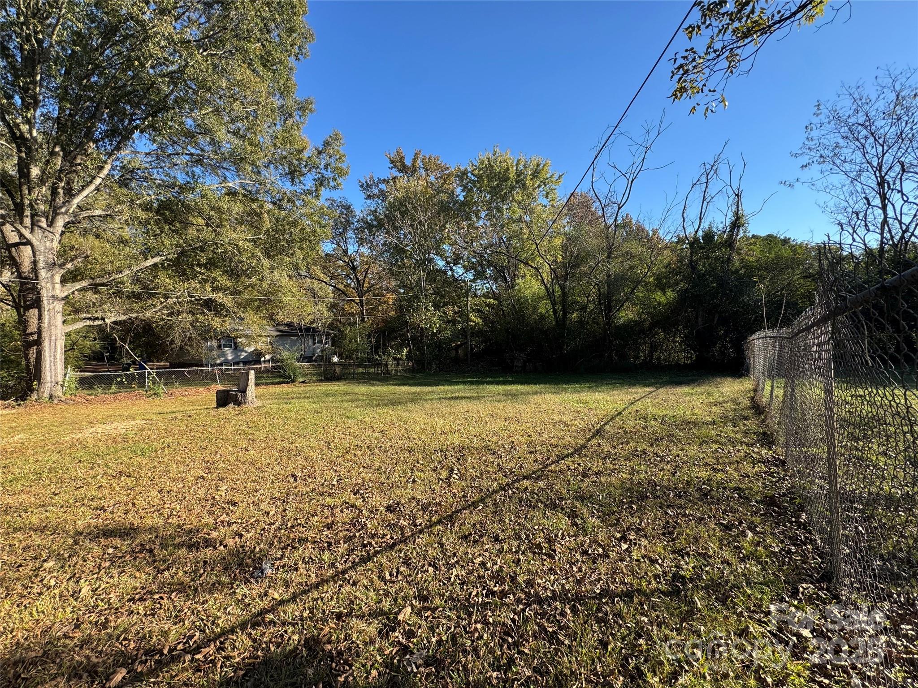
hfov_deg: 102.1
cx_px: 459
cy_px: 344
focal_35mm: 14
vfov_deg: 85.7
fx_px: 371
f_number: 2.2
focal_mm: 2.22
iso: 40
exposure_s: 1/451
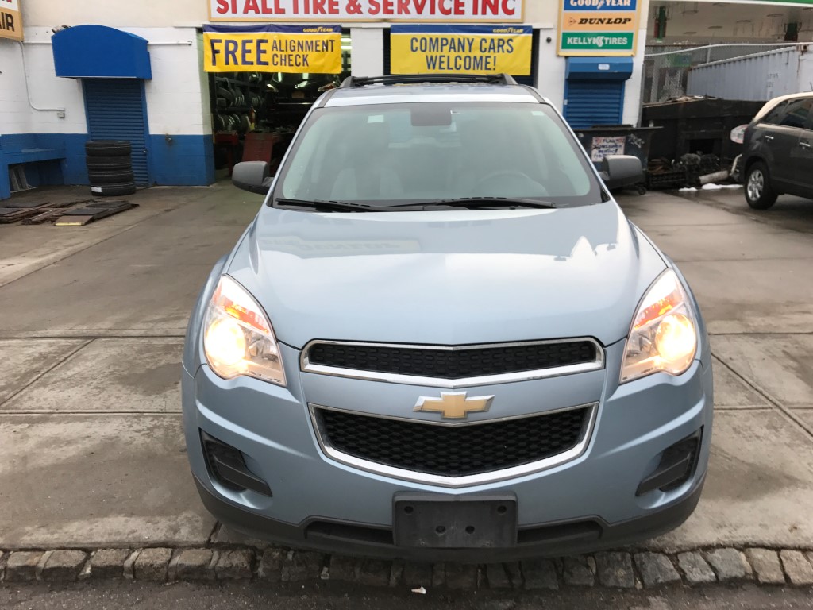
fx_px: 658
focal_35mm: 28
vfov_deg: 49.7
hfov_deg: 63.4
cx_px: 406
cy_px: 305
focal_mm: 3.99
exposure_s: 1/120
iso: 32
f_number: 1.8
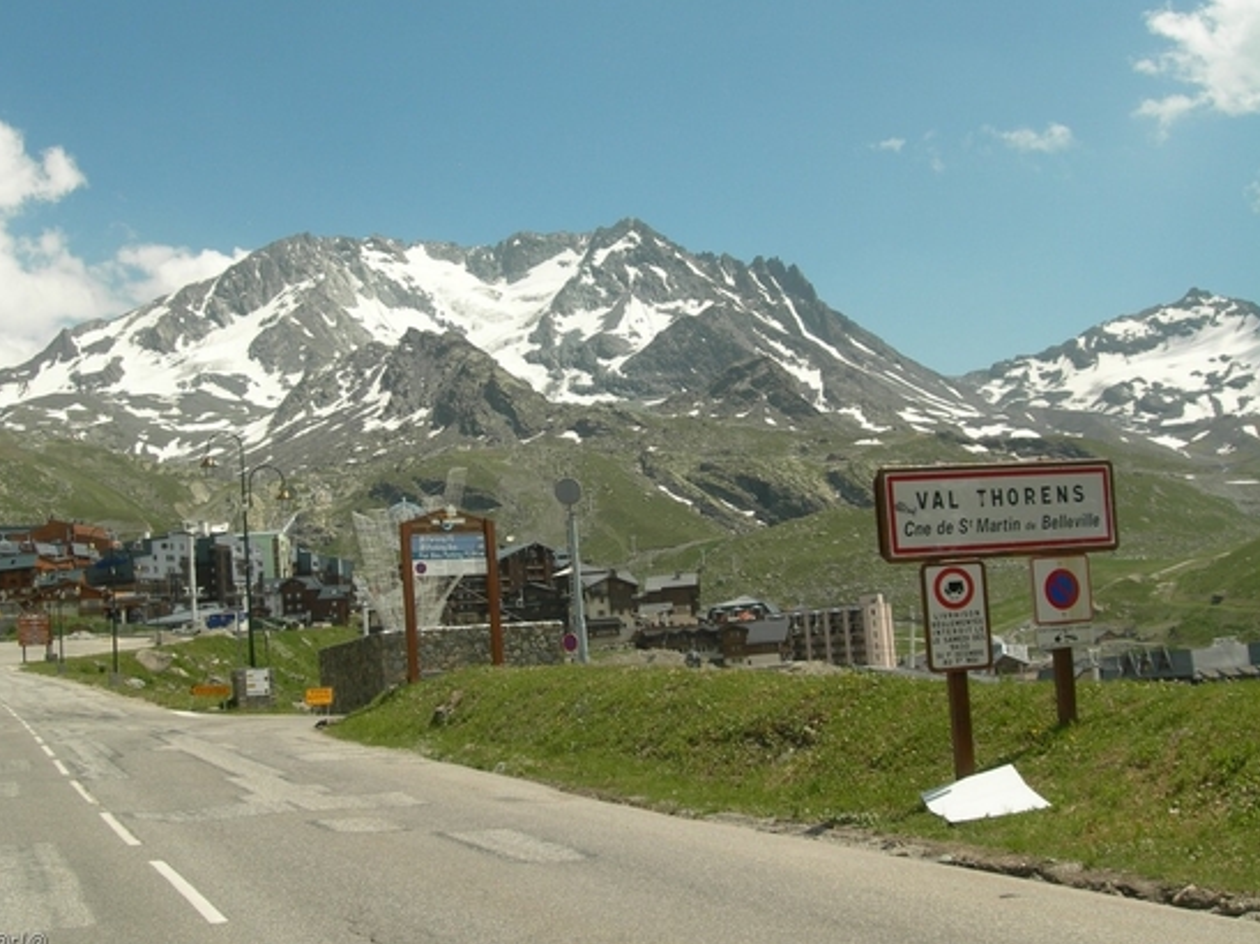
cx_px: 601
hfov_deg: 42.1
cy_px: 465
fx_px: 1638
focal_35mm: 45
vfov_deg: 32.2
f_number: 4.9
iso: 50
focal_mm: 8.5
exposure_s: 1/630
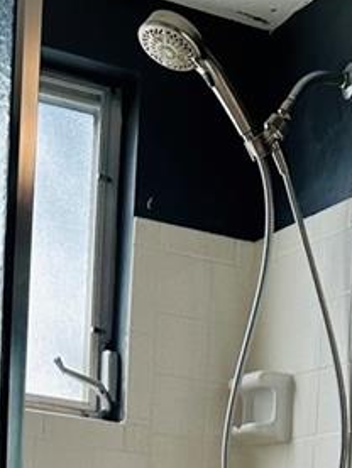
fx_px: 1409
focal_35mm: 104
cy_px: 838
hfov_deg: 14.0
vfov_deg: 16.0
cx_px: 381
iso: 80
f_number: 1.78
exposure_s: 1/555
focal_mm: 6.86
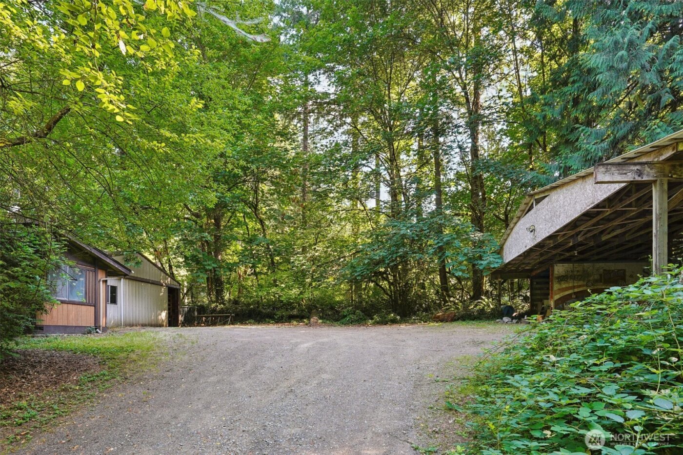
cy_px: 228
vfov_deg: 70.4
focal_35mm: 17
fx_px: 322
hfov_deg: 93.3
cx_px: 342
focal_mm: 17
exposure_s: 1/30
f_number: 8
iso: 400
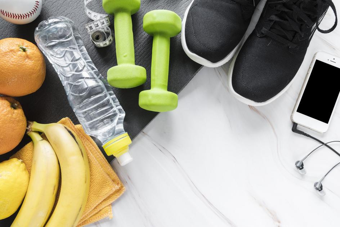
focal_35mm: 28
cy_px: 114
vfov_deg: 46.4
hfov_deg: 65.5
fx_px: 265
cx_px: 170
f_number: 16
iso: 100
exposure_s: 1/1.25
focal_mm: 28
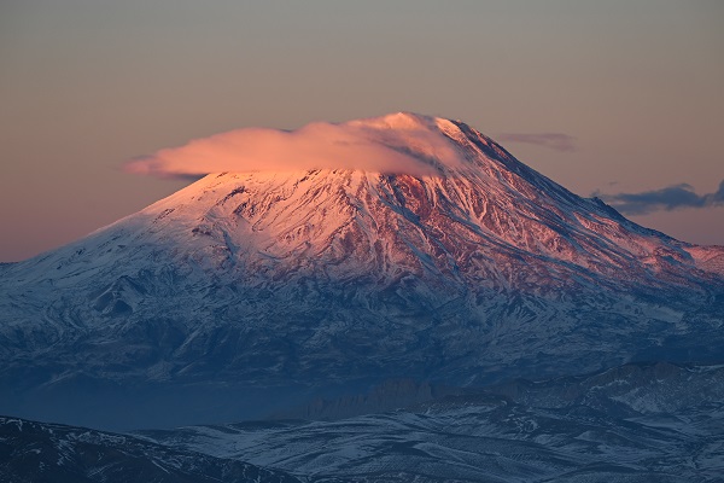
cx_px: 362
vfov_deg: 8.3
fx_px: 3318
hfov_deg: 12.5
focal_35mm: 165
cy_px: 242
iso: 100
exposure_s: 1/80
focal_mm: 165
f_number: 5.6
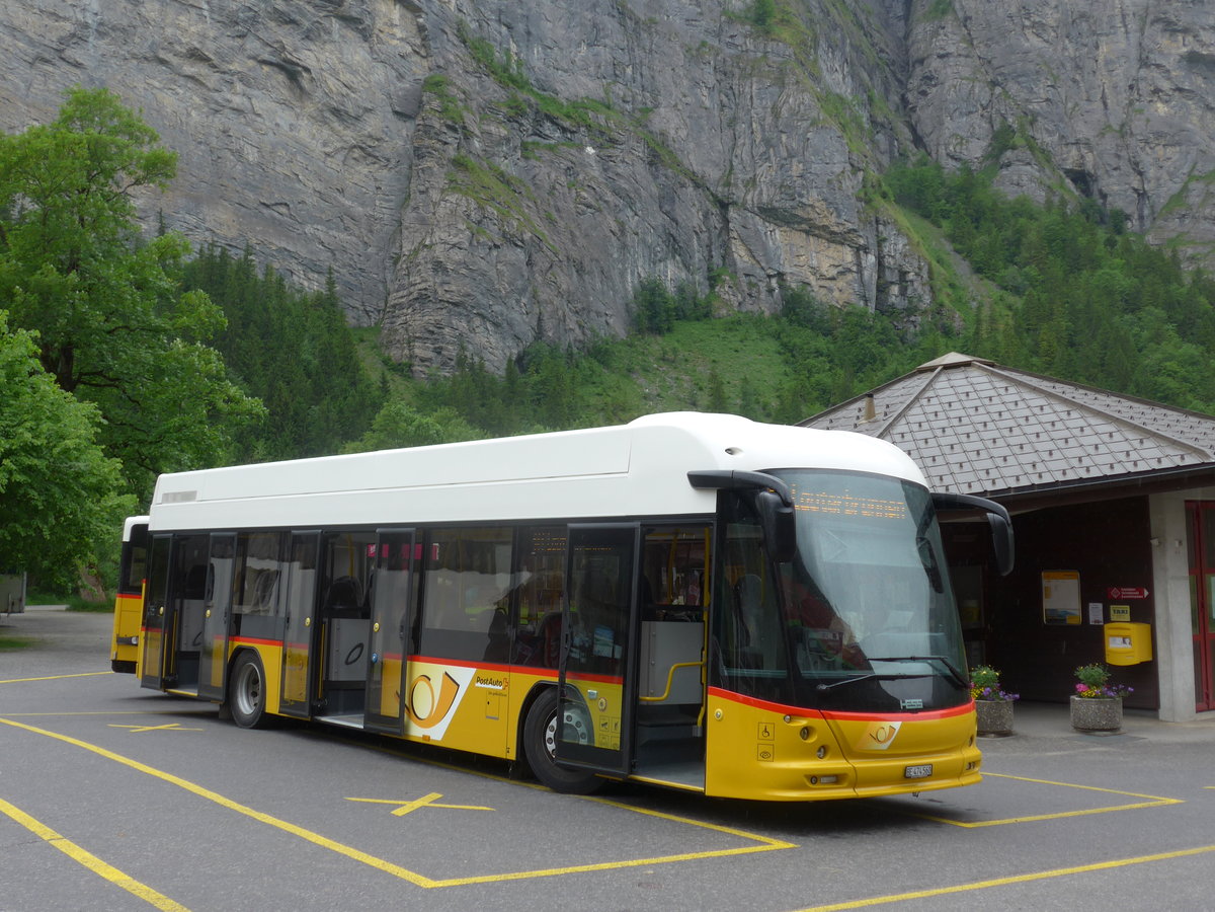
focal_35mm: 41
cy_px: 456
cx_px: 608
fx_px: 1439
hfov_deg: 45.8
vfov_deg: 35.1
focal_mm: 8.4
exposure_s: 1/500
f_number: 2.8
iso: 80
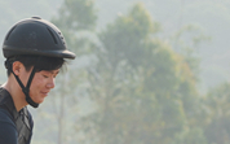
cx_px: 61
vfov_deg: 3.1
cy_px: 232
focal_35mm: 421
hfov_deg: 5.0
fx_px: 2637
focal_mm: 105
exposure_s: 1/500
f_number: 4
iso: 100
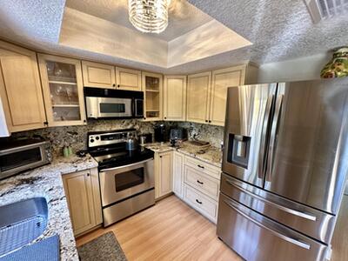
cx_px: 174
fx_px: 141
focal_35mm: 14
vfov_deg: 85.7
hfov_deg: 102.1
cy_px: 130
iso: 320
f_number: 2.2
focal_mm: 2.22
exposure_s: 1/60
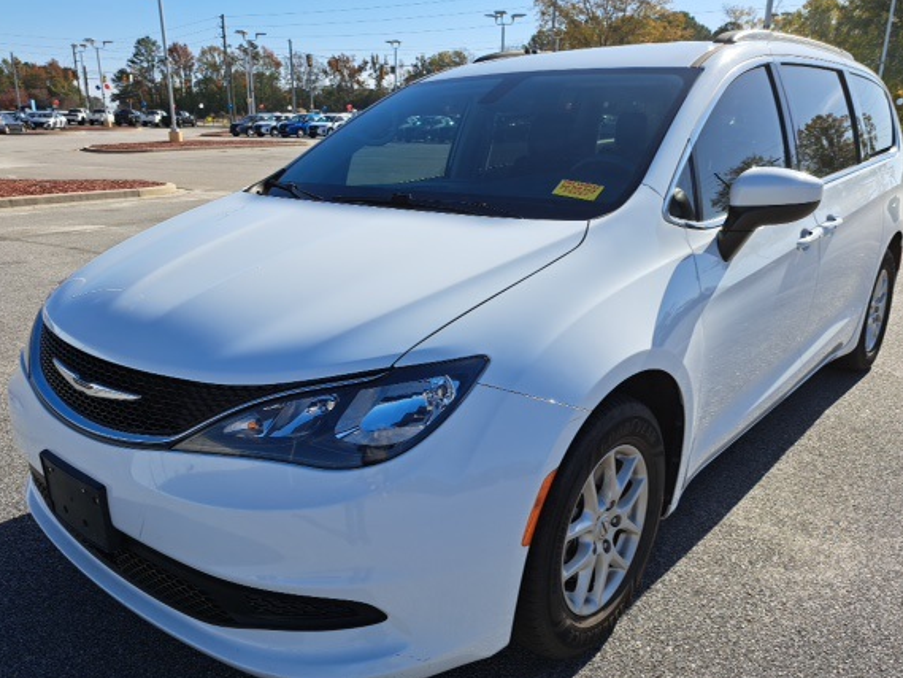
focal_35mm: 27
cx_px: 443
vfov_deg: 51.3
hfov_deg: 65.3
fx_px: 704
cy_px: 368
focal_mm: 5.23
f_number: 1.8
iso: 50
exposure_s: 1/1094
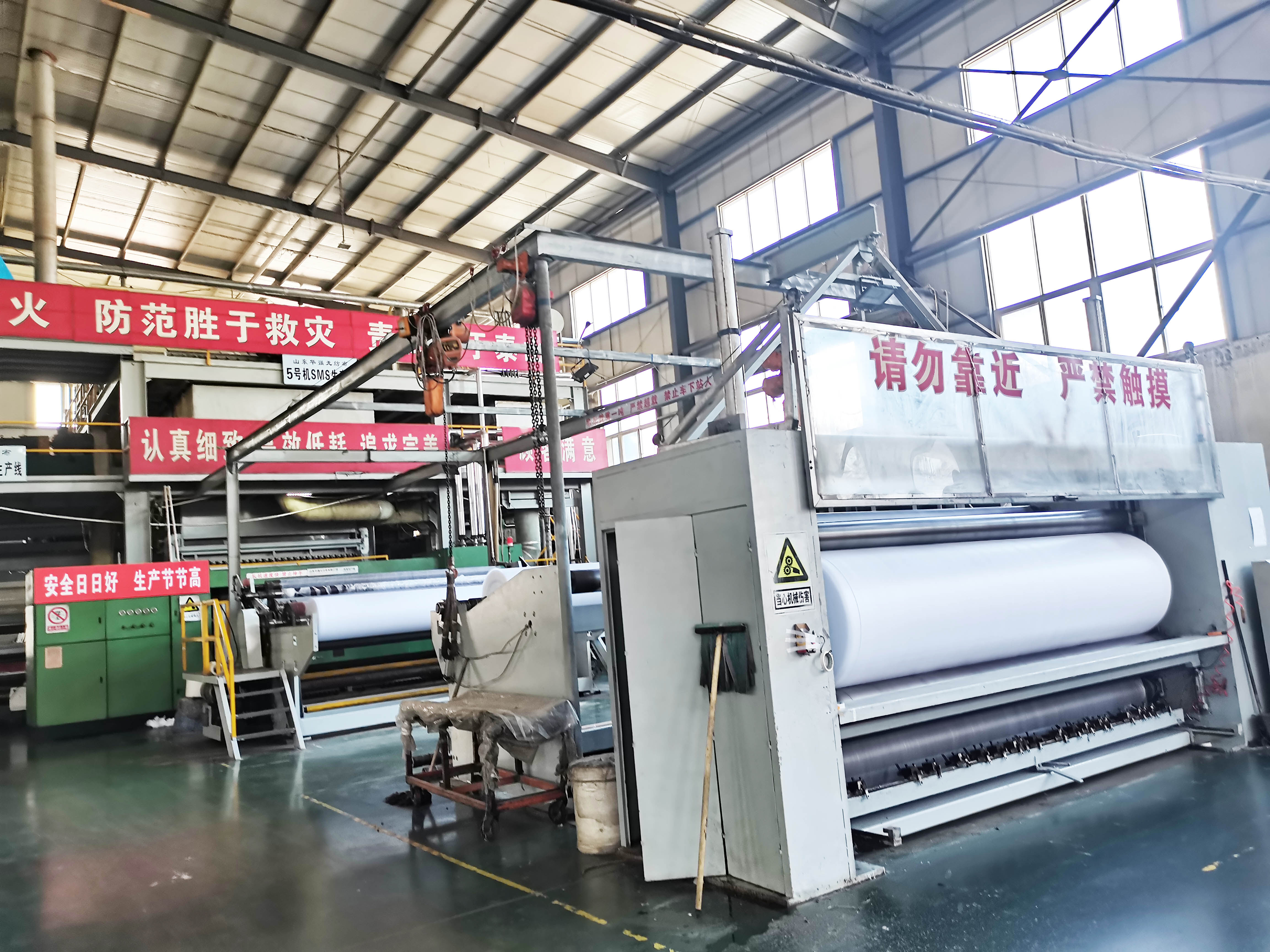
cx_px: 635
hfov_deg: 67.3
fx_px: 954
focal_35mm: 26
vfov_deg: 53.1
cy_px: 476
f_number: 1.8
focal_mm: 5.58
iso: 320
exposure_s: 1/100
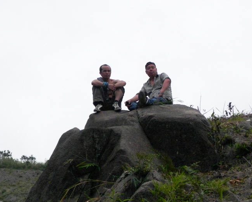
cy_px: 101
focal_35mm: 170
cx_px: 133
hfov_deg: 11.3
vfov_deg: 9.1
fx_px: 1268
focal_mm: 28.8
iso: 1600
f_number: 4.5
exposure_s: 1/136
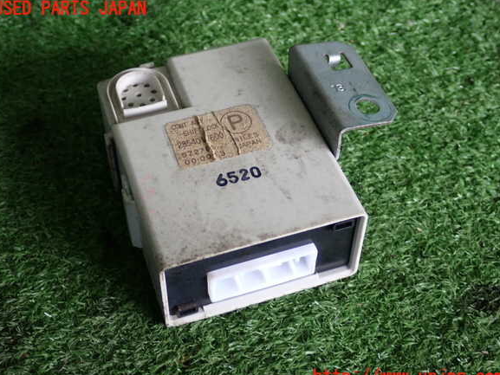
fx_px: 751
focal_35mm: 52
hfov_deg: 36.8
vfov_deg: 28.0
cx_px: 249
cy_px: 193
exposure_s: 1/80
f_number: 3.2
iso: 200
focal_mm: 9.01
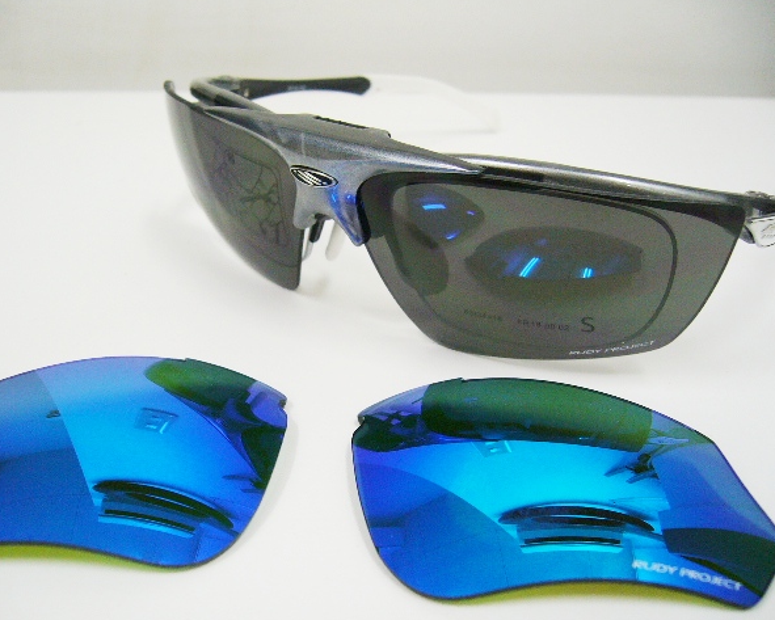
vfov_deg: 40.1
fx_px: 849
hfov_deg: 49.0
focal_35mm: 37
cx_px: 365
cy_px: 313
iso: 100
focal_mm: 5.8
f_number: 2.8
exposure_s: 1/30
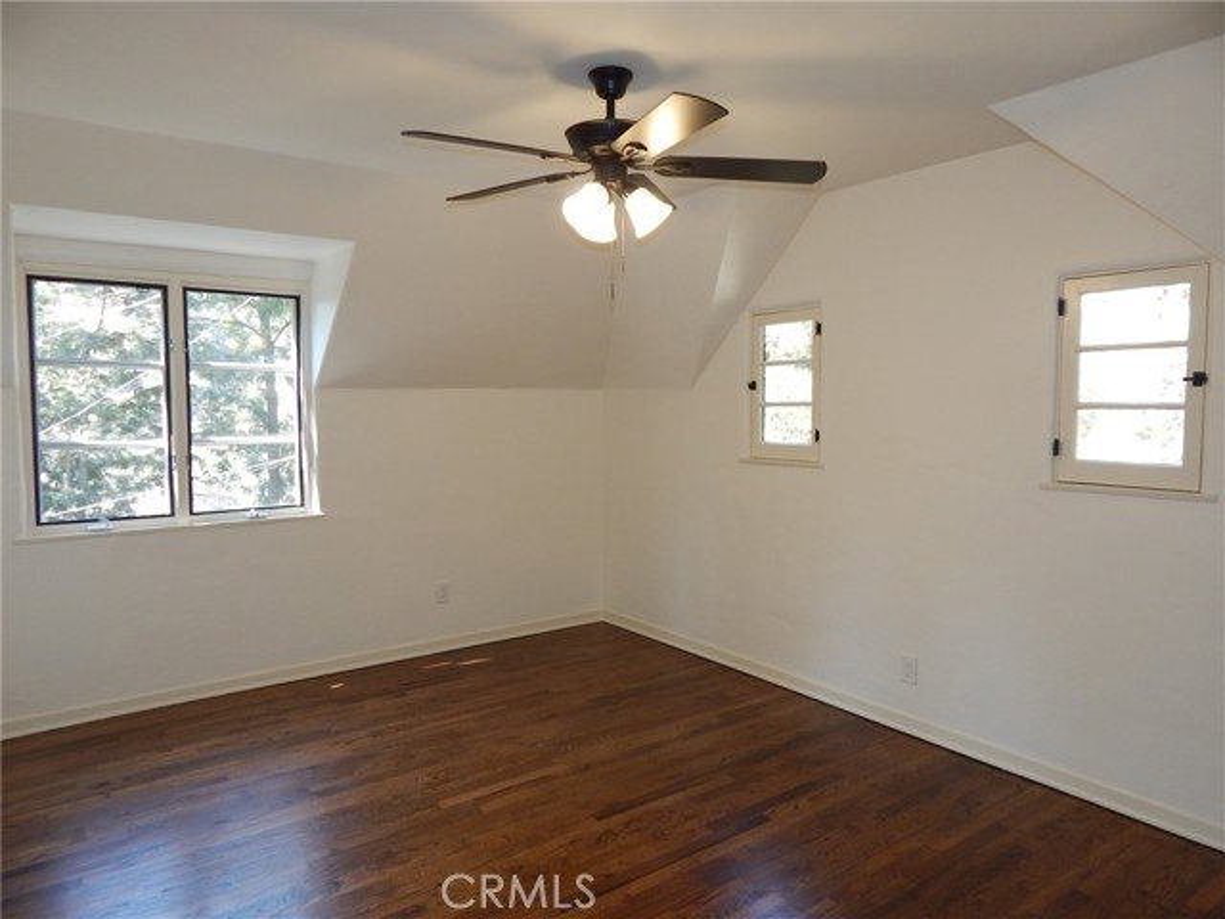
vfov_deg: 61.1
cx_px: 612
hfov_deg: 76.4
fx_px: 779
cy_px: 460
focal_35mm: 22
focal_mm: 4
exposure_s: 1/30
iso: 125
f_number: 3
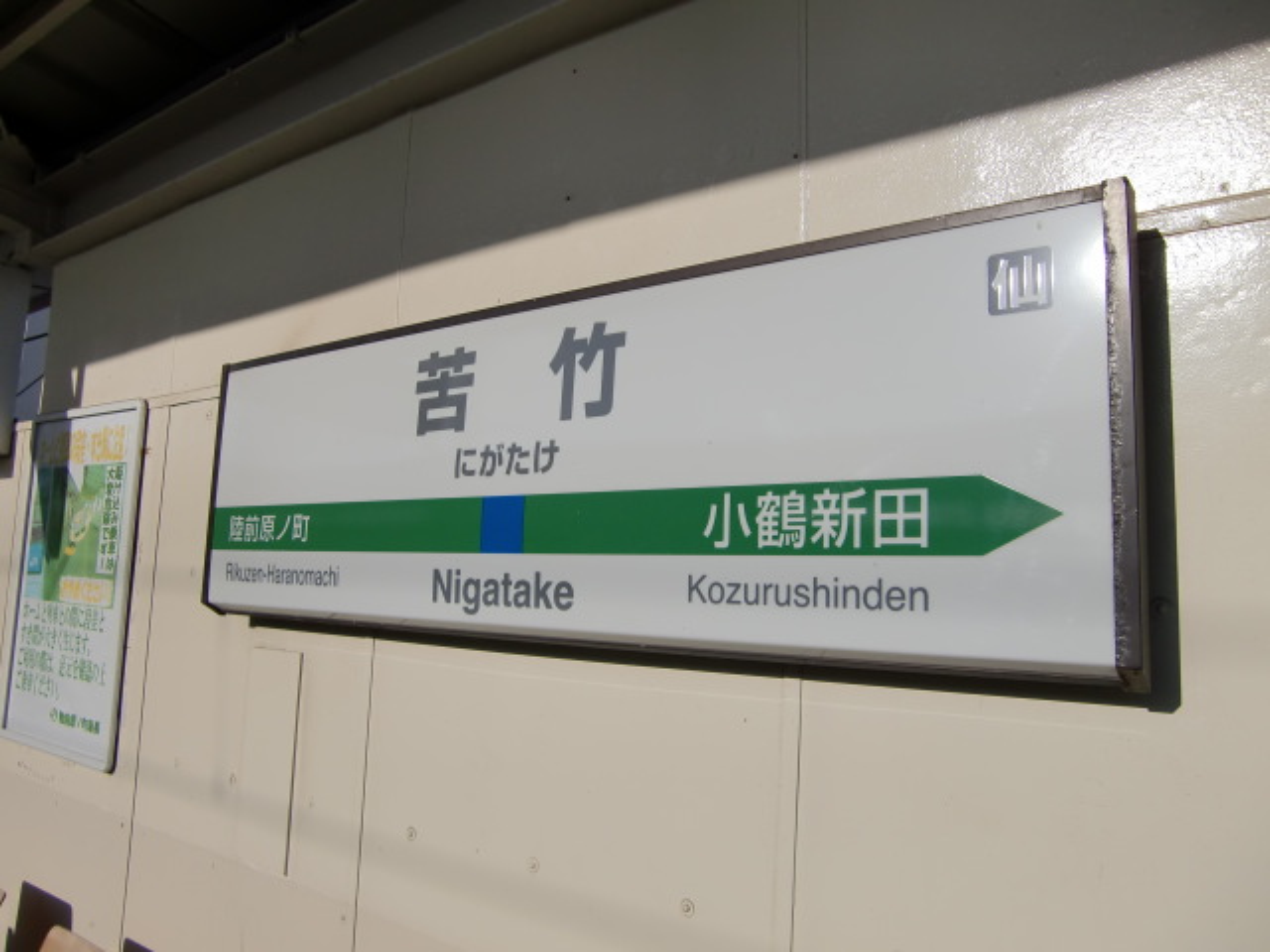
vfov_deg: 49.7
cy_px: 476
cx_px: 635
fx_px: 1027
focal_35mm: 28
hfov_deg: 63.4
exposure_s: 1/800
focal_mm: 4.9
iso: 64
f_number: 7
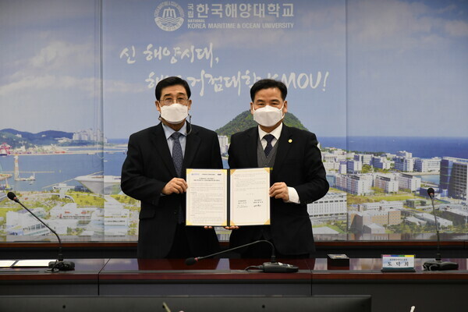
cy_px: 156
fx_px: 1560
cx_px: 234
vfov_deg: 11.4
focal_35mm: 120
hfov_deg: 17.1
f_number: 6.3
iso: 2000
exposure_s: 1/125
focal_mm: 120
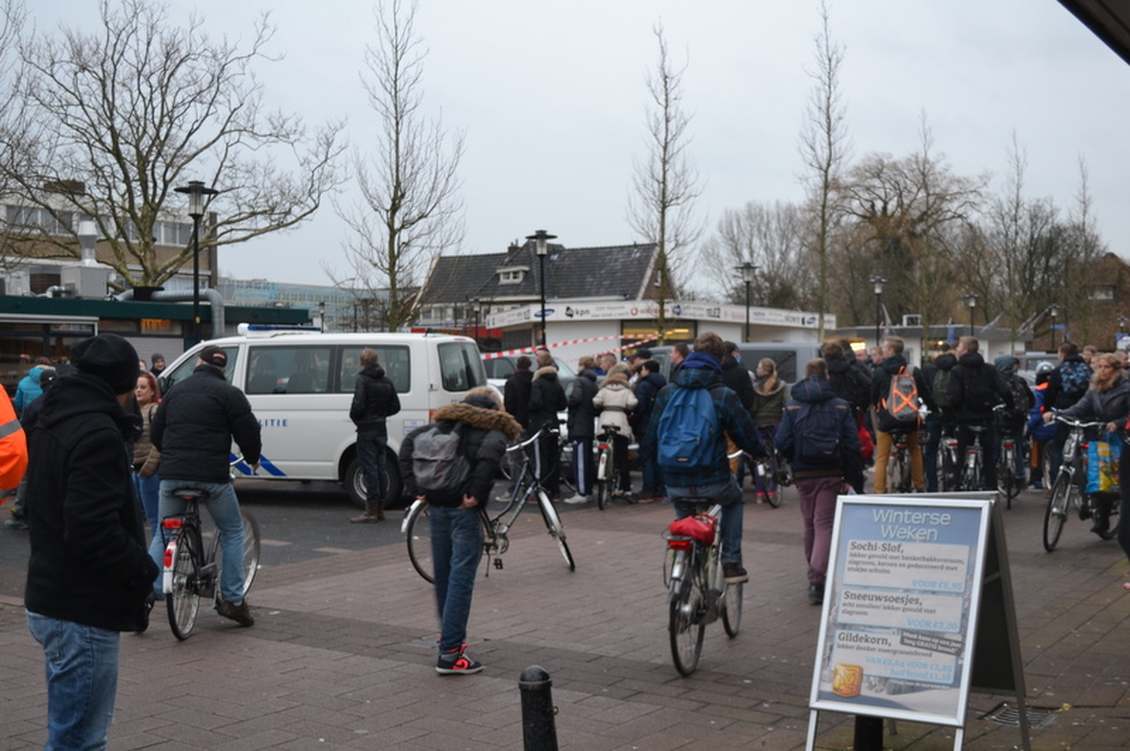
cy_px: 376
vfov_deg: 36.8
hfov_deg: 53.2
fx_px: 1129
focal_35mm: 36
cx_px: 565
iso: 280
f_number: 4
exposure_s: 1/30
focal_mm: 24
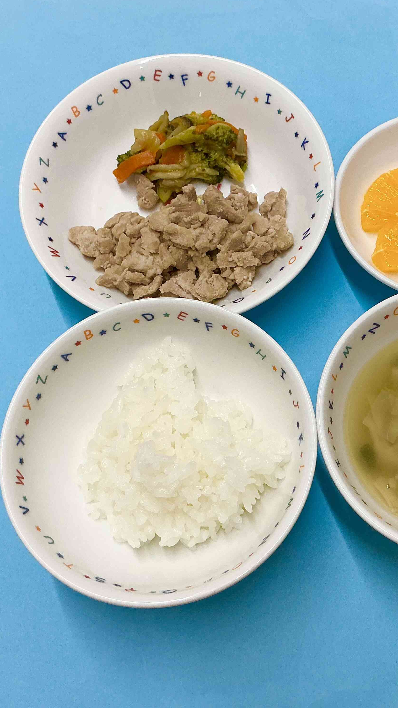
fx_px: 807
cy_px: 358
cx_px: 297
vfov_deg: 47.4
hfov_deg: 27.3
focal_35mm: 43
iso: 50
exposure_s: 1/120
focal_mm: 3
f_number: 1.8
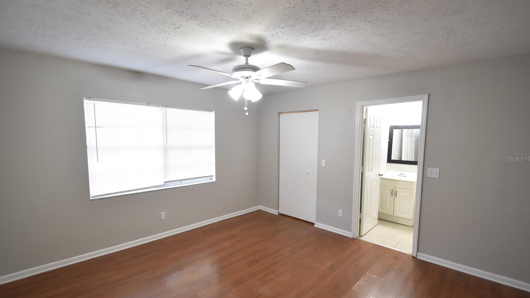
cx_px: 267
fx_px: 225
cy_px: 158
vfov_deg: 67.0
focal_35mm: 16
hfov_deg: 99.4
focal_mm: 10
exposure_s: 1/45
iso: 800
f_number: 3.5
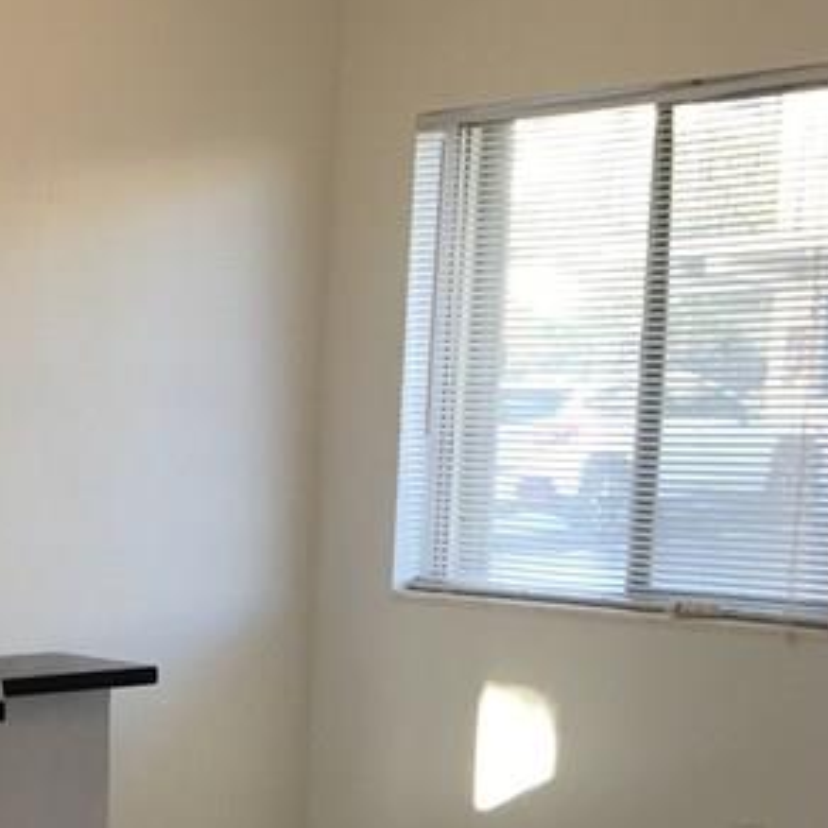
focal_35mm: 90
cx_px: -556
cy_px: 703
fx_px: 2436
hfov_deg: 16.7
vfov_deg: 19.0
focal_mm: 4.15
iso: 25
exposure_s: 1/30
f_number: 2.2
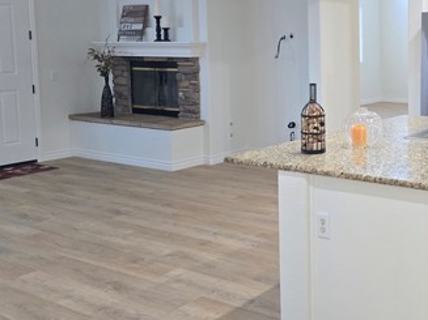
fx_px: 556
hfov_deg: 38.7
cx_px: 398
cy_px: 95
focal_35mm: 45
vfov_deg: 31.8
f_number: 1.7
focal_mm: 6.3
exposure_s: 1/120
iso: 400
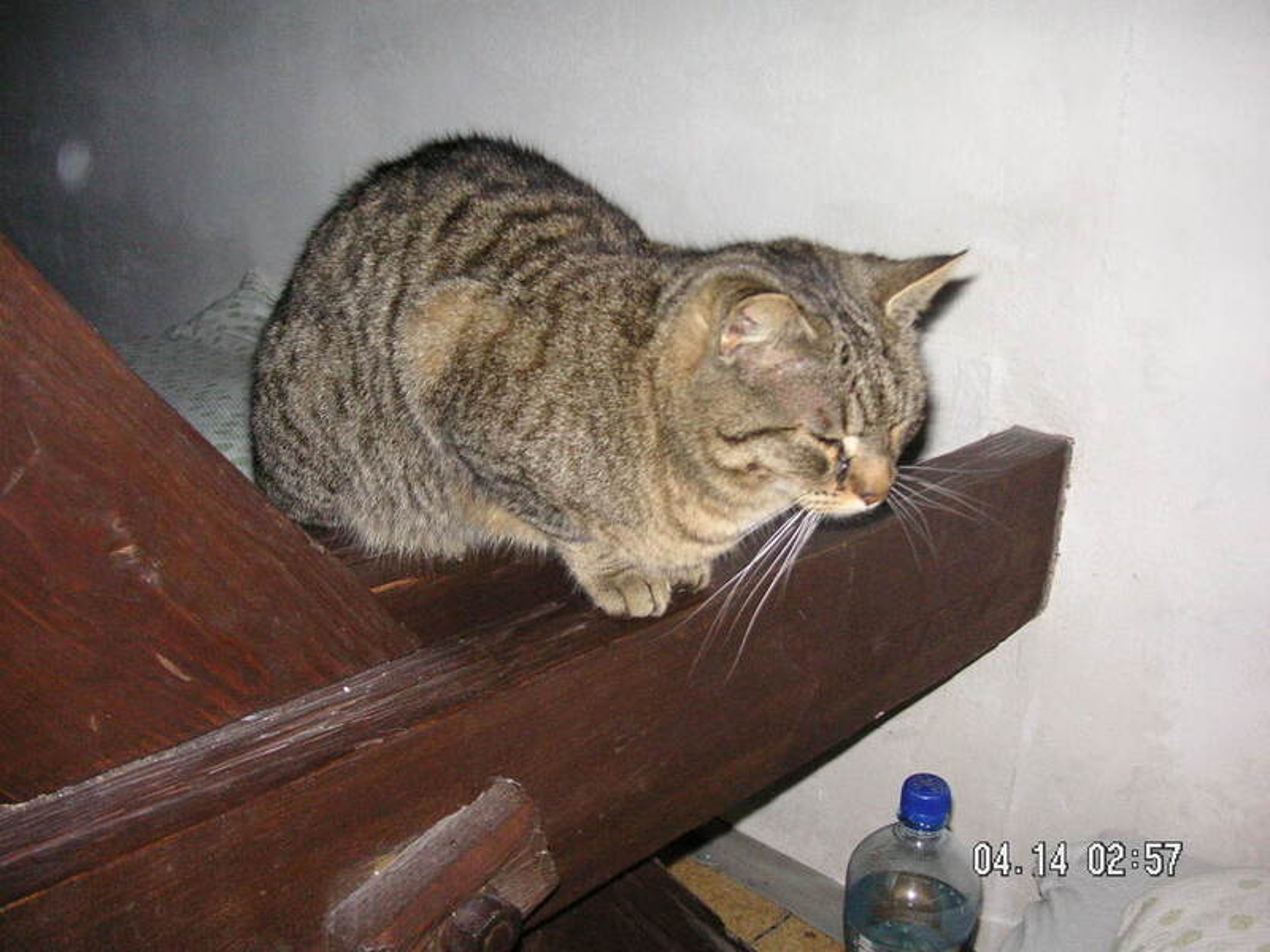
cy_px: 476
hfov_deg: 50.1
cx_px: 635
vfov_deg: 38.7
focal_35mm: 37
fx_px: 1357
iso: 160
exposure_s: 1/45
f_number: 2.8
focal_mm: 6.1
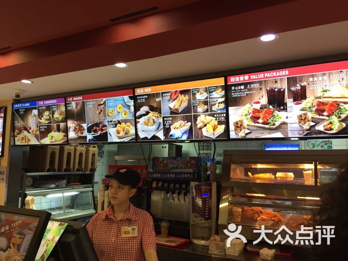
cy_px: 130
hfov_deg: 61.7
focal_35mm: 29
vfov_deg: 48.2
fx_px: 292
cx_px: 174
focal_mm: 4.15
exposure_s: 1/30
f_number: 2.2
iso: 100
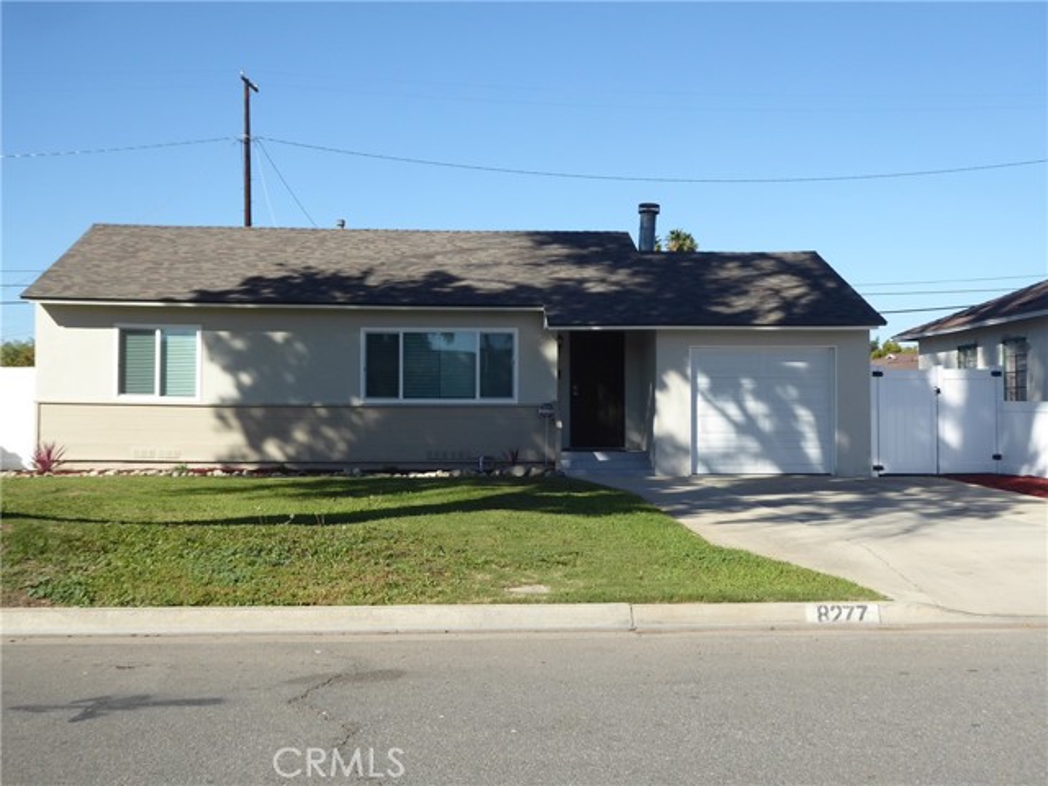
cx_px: 524
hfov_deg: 44.8
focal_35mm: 42
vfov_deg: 34.3
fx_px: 1272
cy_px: 393
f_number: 3.8
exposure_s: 1/500
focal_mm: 7.2
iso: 80
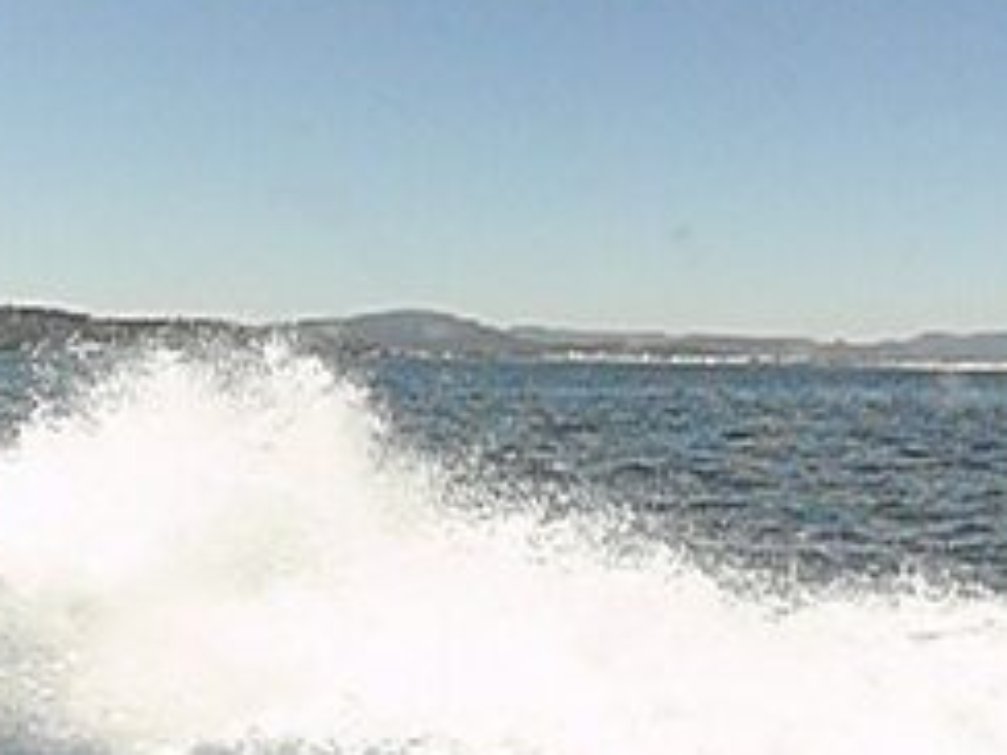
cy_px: 394
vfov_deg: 22.3
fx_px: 1920
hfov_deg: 29.2
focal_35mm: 66
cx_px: 359
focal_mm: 7.4
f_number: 11
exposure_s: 1/250
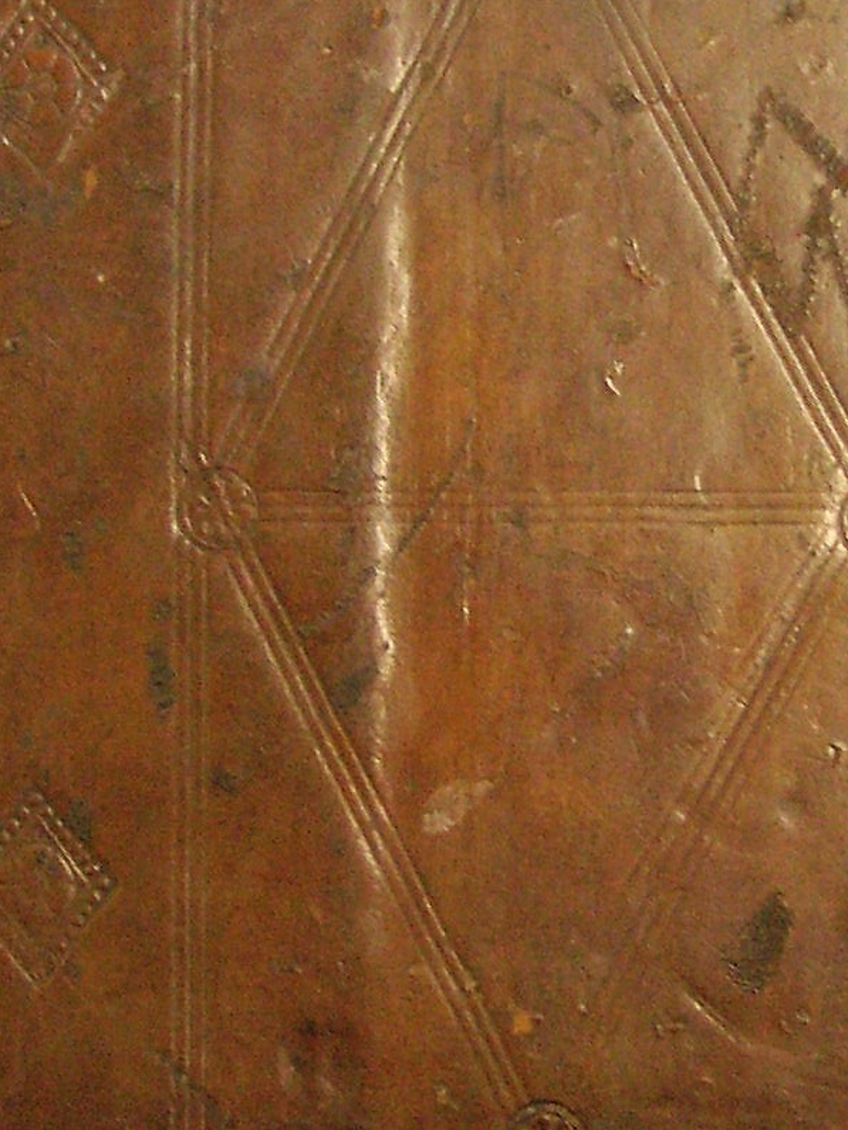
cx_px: 865
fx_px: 3887
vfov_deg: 16.5
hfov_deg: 12.3
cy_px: 520
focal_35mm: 119
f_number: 2.8
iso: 100
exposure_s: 1/45
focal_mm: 6.1
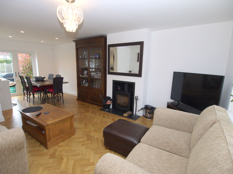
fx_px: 121
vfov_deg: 71.6
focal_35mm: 18
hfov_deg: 87.8
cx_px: 116
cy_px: 87
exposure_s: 1/60
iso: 100
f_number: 4
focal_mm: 9
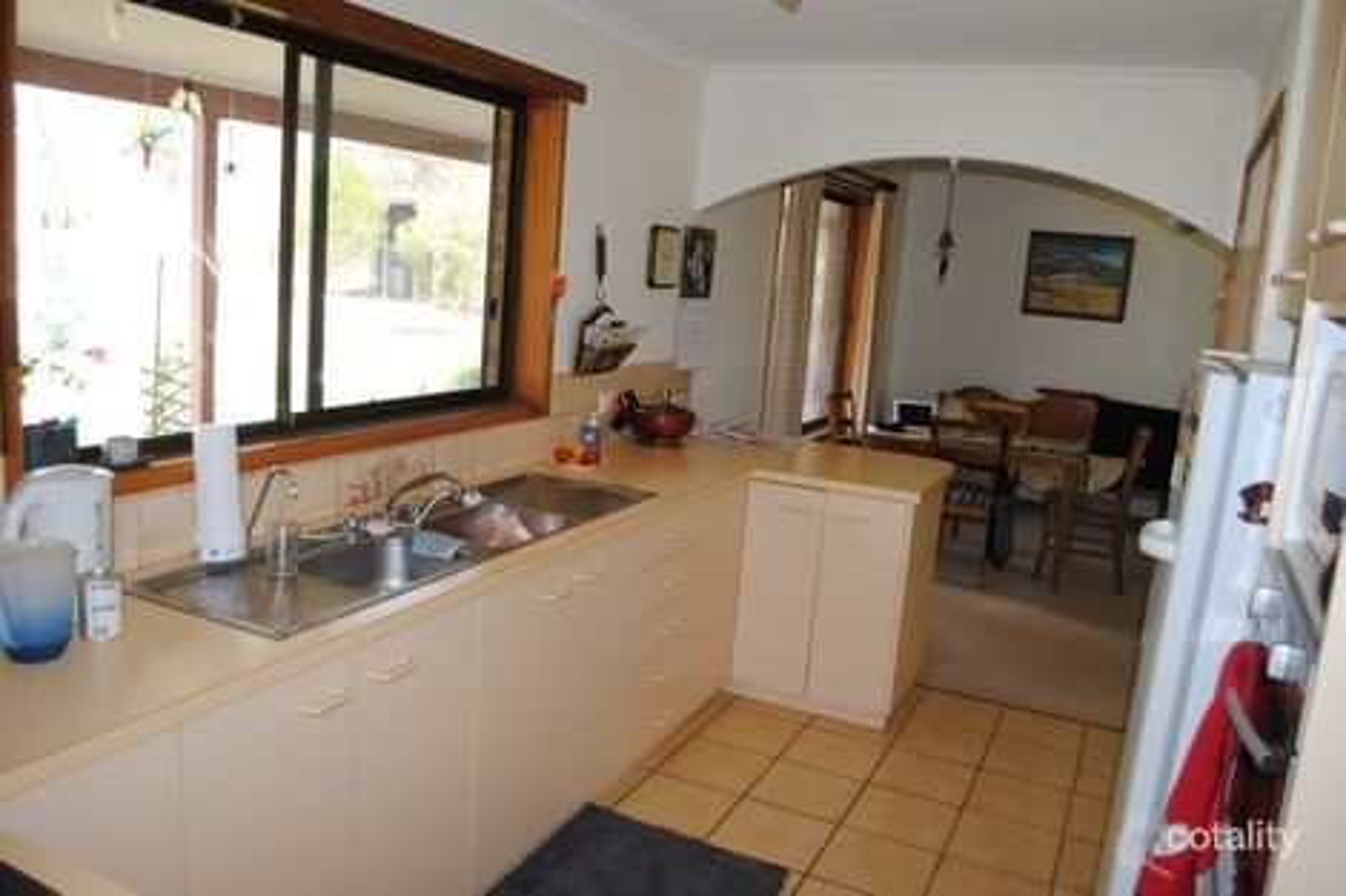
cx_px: 673
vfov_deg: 47.9
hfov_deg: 67.4
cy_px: 448
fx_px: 1009
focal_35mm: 27
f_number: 3.5
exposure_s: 1/60
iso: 200
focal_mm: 18
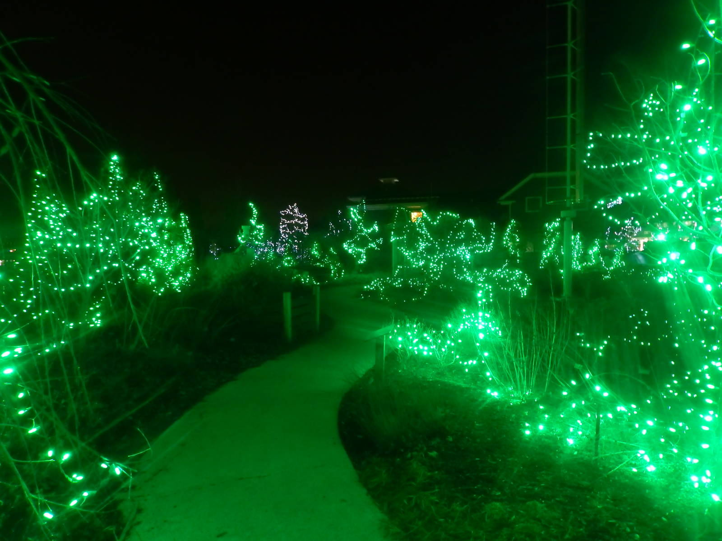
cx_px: 361
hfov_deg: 73.9
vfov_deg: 58.9
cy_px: 270
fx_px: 480
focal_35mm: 23
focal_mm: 4
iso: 1600
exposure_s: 1/13
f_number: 3
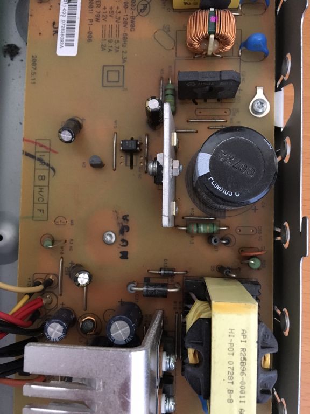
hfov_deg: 48.2
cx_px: 155
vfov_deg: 61.7
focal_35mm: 29
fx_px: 346
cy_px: 207
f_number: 2.2
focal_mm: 4.15
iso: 250
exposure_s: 1/15
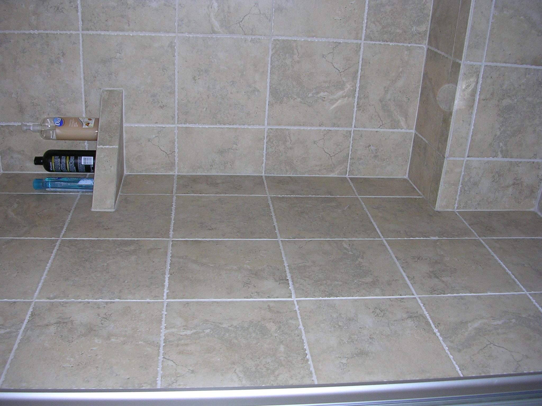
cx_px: 271
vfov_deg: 37.7
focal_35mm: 38
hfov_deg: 49.0
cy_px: 203
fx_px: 595
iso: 50
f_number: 2.8
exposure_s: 1/60.1
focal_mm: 5.8
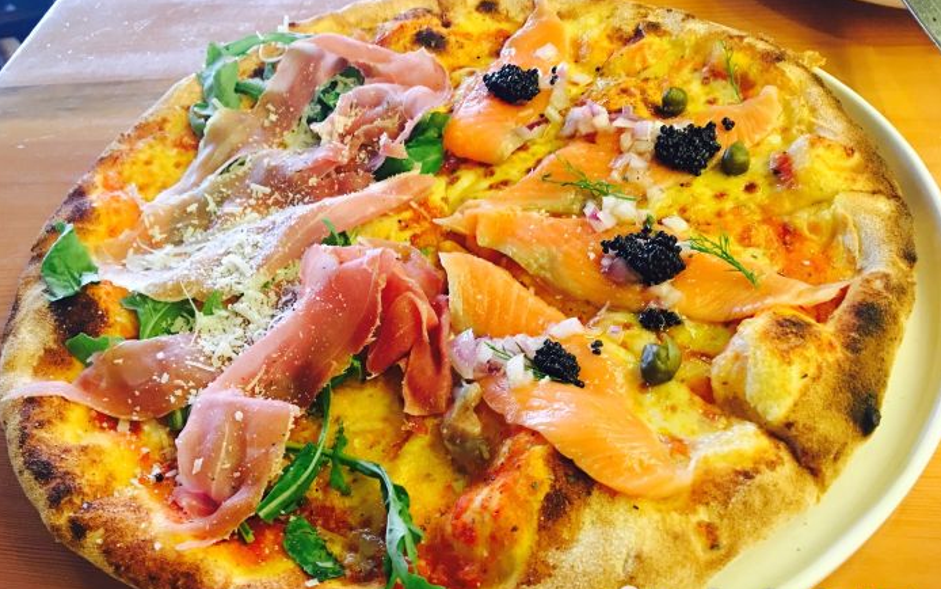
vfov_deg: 40.5
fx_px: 795
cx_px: 470
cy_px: 332
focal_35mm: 31
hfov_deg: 61.2
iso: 125
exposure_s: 1/8
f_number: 2.2
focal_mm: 4.15
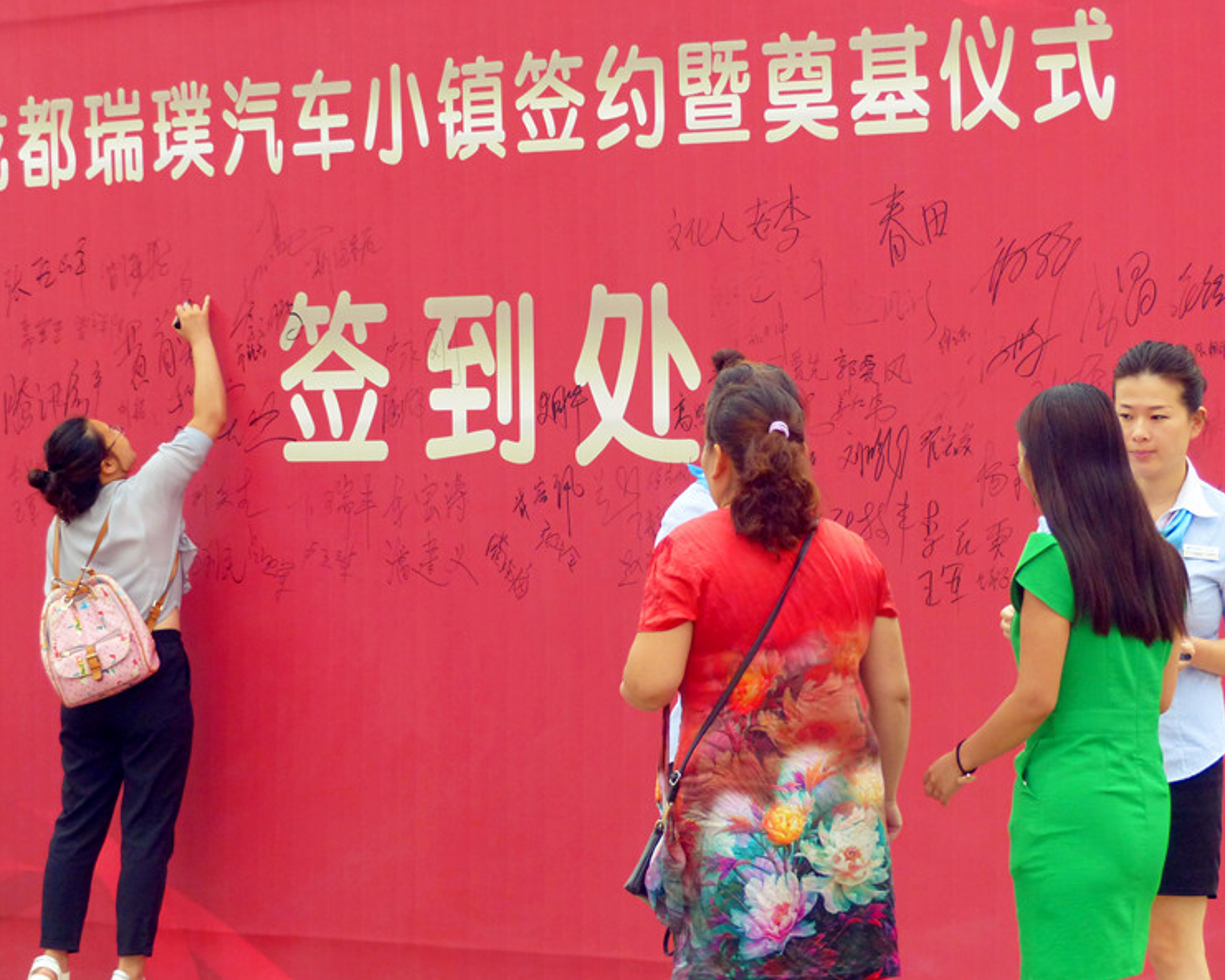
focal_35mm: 160
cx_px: 582
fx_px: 5802
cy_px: 437
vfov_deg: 9.7
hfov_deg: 12.1
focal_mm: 24.3
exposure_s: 1/320
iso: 250
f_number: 2.8
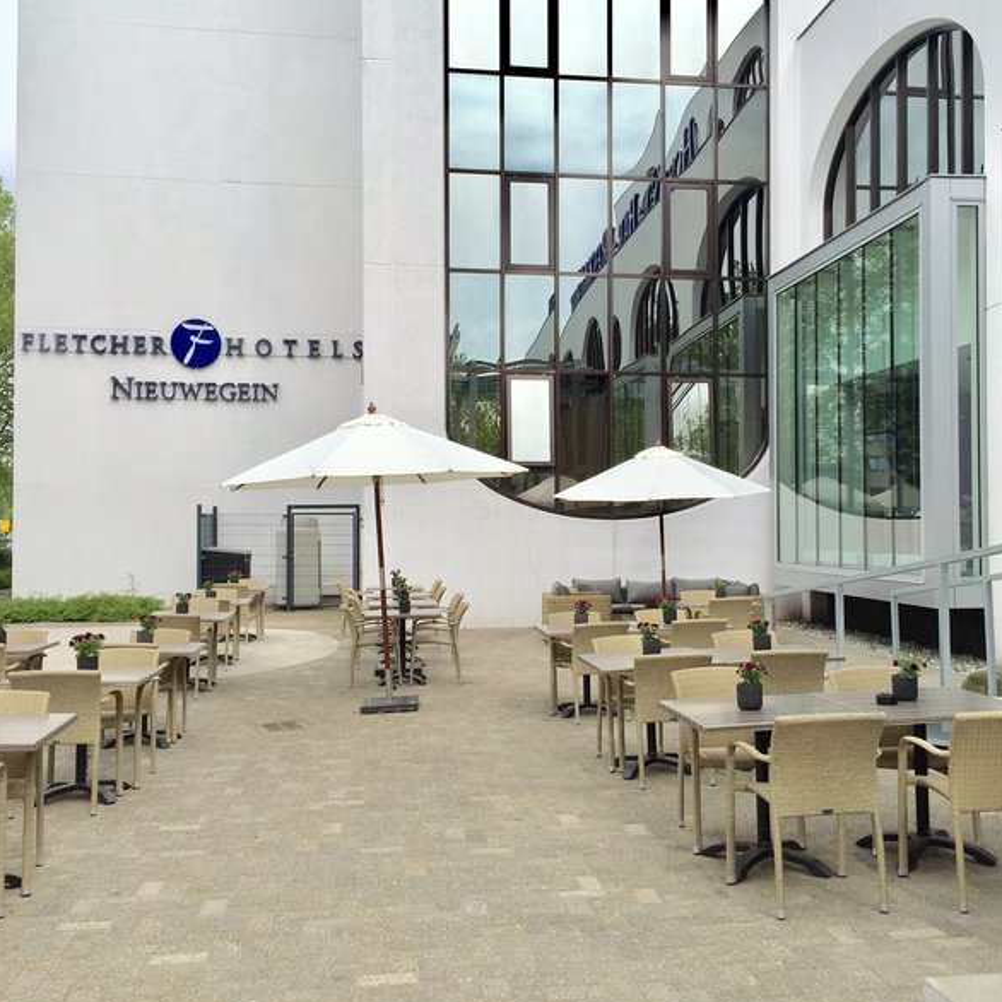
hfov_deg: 47.2
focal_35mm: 35
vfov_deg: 47.2
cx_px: 542
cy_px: 499
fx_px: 1146
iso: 32
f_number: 2.2
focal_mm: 4.15
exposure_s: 1/1276
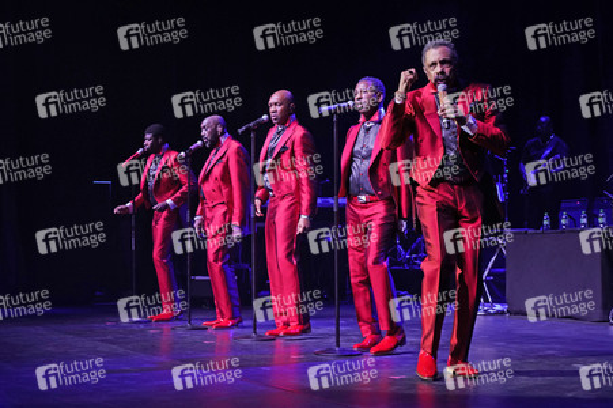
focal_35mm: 57
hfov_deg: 35.1
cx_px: 306
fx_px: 970
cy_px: 204
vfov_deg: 23.7
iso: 1600
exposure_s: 1/160
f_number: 5.6
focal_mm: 57
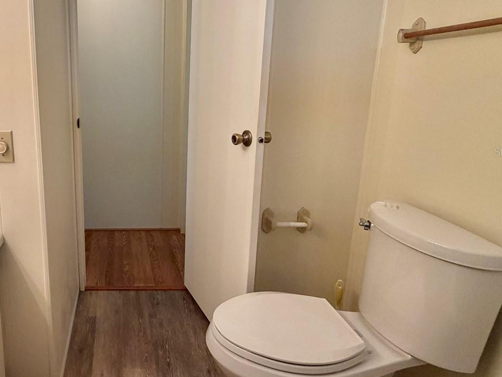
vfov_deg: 56.4
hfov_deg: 66.3
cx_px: 115
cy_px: 151
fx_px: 348
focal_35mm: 24
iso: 250
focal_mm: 2.22
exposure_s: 1/120
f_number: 2.2
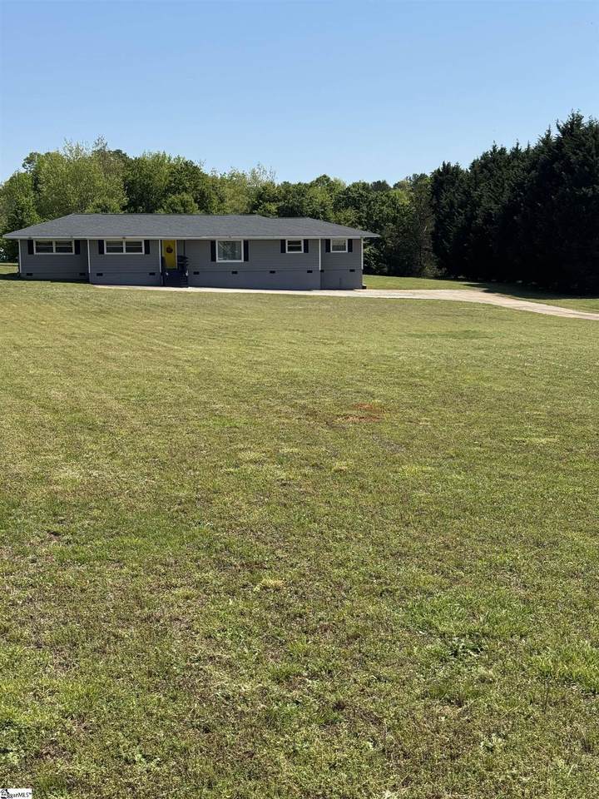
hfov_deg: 30.3
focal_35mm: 48
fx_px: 1107
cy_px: 400
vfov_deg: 39.7
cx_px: 300
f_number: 1.78
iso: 64
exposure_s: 1/3817
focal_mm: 6.76
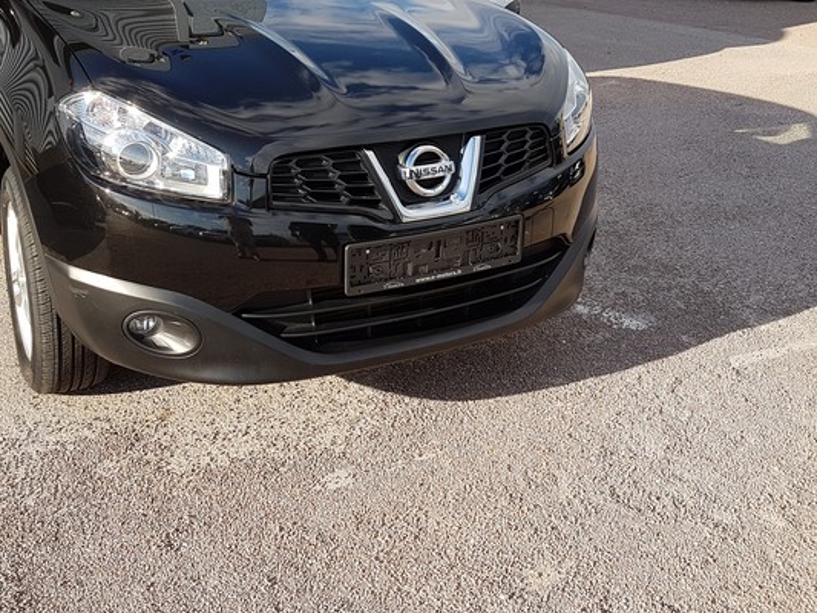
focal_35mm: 39
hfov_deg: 47.5
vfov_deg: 36.3
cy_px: 185
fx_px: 921
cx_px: 314
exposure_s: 1/948
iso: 40
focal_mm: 4.2
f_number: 1.7
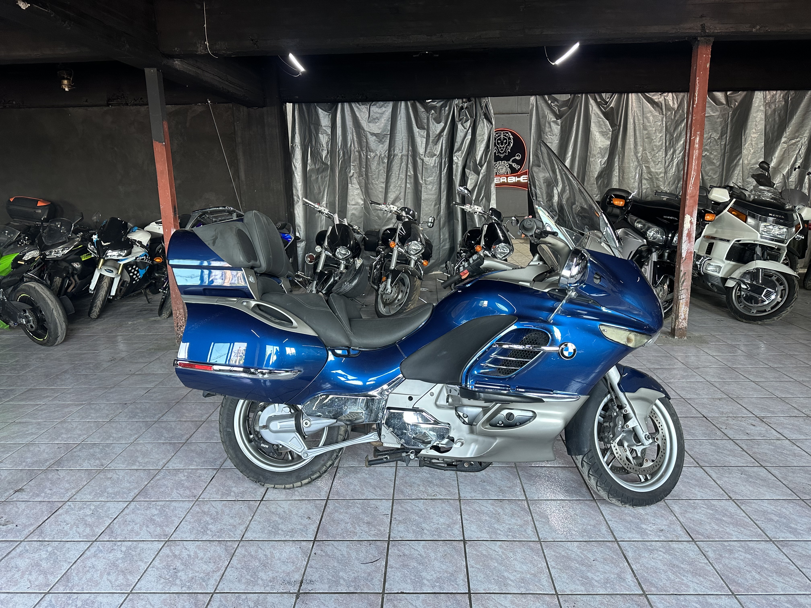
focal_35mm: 24
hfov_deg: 71.6
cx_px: 406
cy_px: 304
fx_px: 562
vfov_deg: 56.8
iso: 200
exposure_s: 1/60
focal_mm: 6.86
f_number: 1.78
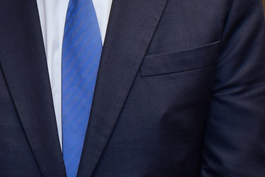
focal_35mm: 106
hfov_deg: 19.1
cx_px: 61
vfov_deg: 12.4
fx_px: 780
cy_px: -74
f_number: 6.3
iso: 800
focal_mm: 24
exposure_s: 1/50
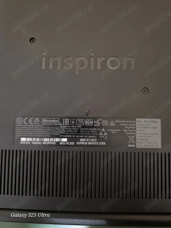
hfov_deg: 58.9
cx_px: 86
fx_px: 151
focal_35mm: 23
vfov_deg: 73.9
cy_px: 114
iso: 1600
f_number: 1.7
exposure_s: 1/16.7
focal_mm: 6.3
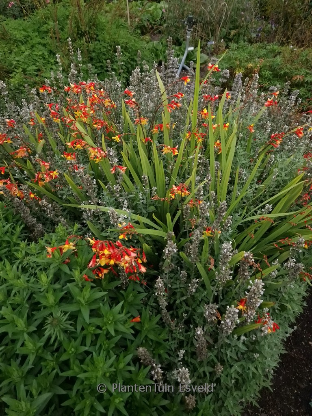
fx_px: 276
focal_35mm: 23
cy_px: 208
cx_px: 156
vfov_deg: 73.9
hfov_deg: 58.9
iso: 800
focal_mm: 5.4
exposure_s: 1/24390
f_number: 1.8
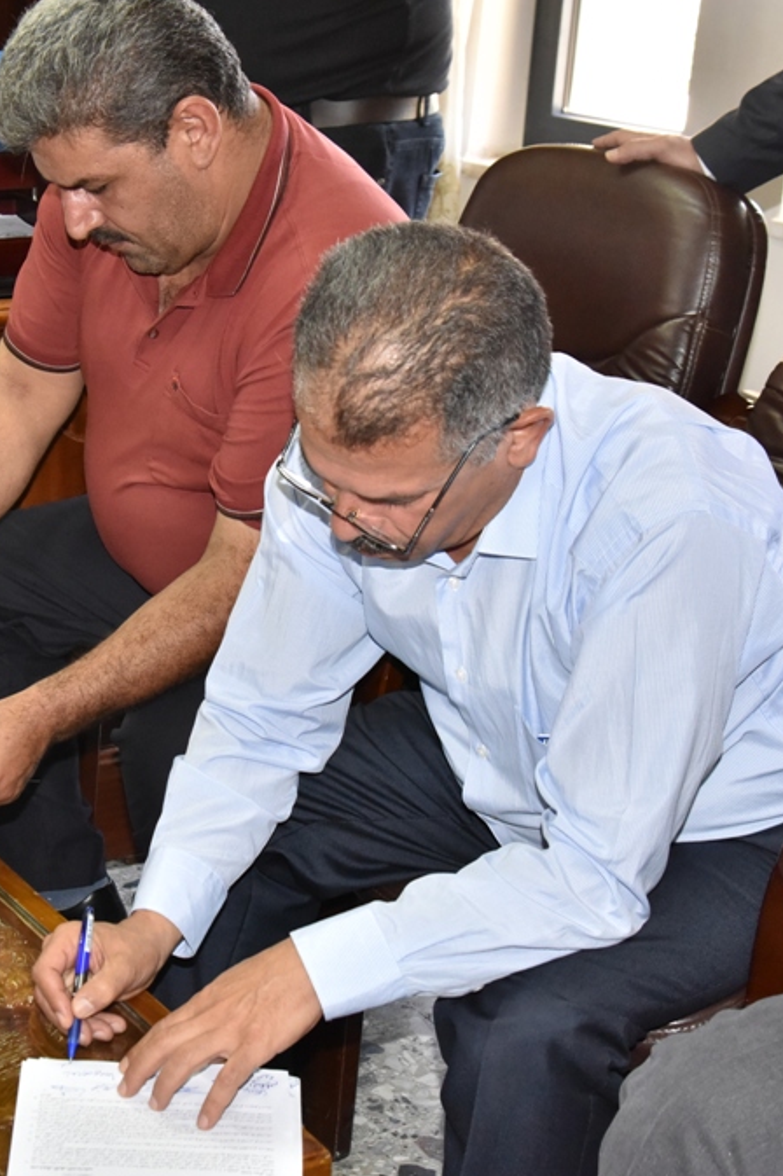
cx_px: 145
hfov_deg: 20.0
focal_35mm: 67
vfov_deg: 30.1
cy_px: 595
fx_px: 2188
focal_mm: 44
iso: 3200
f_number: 7.1
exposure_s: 1/200
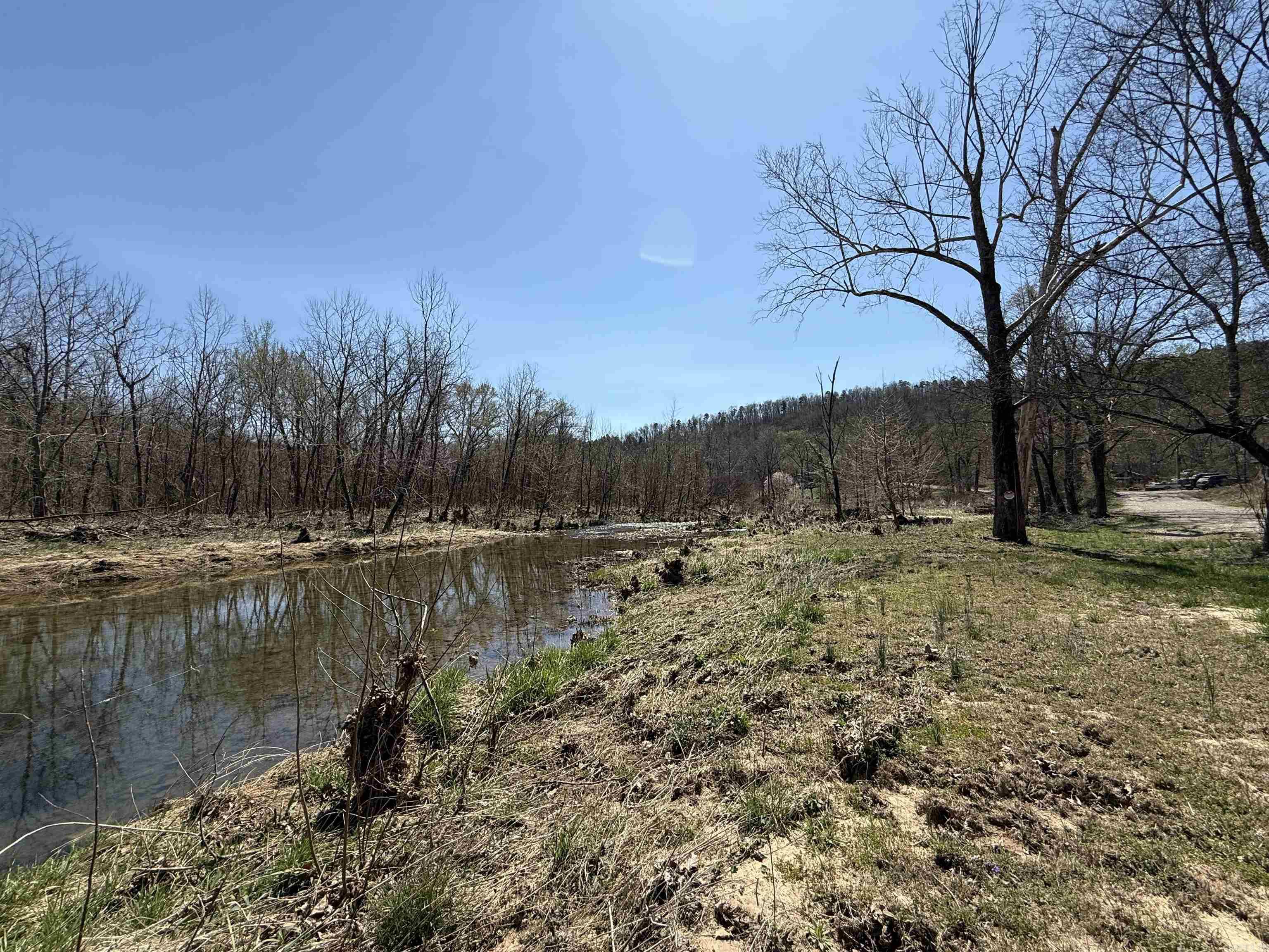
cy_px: 476
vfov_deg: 85.7
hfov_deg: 102.1
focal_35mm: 14
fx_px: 513
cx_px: 634
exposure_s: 1/2506
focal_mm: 2.22
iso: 50
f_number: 2.2
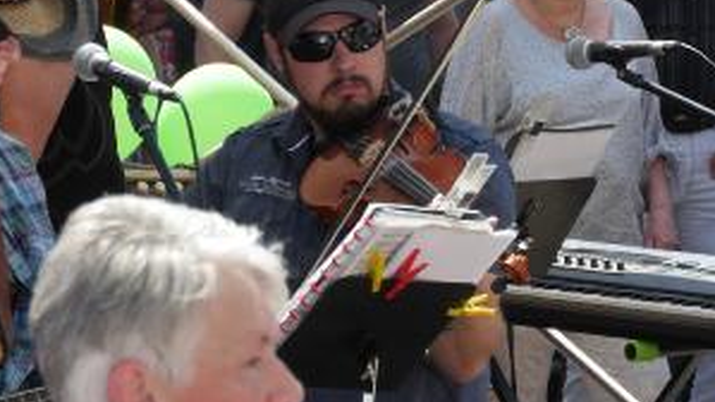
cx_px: 299
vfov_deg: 2.9
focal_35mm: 426
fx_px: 8074
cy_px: 225
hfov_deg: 5.1
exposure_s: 1/320
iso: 200
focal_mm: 73
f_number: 6.3
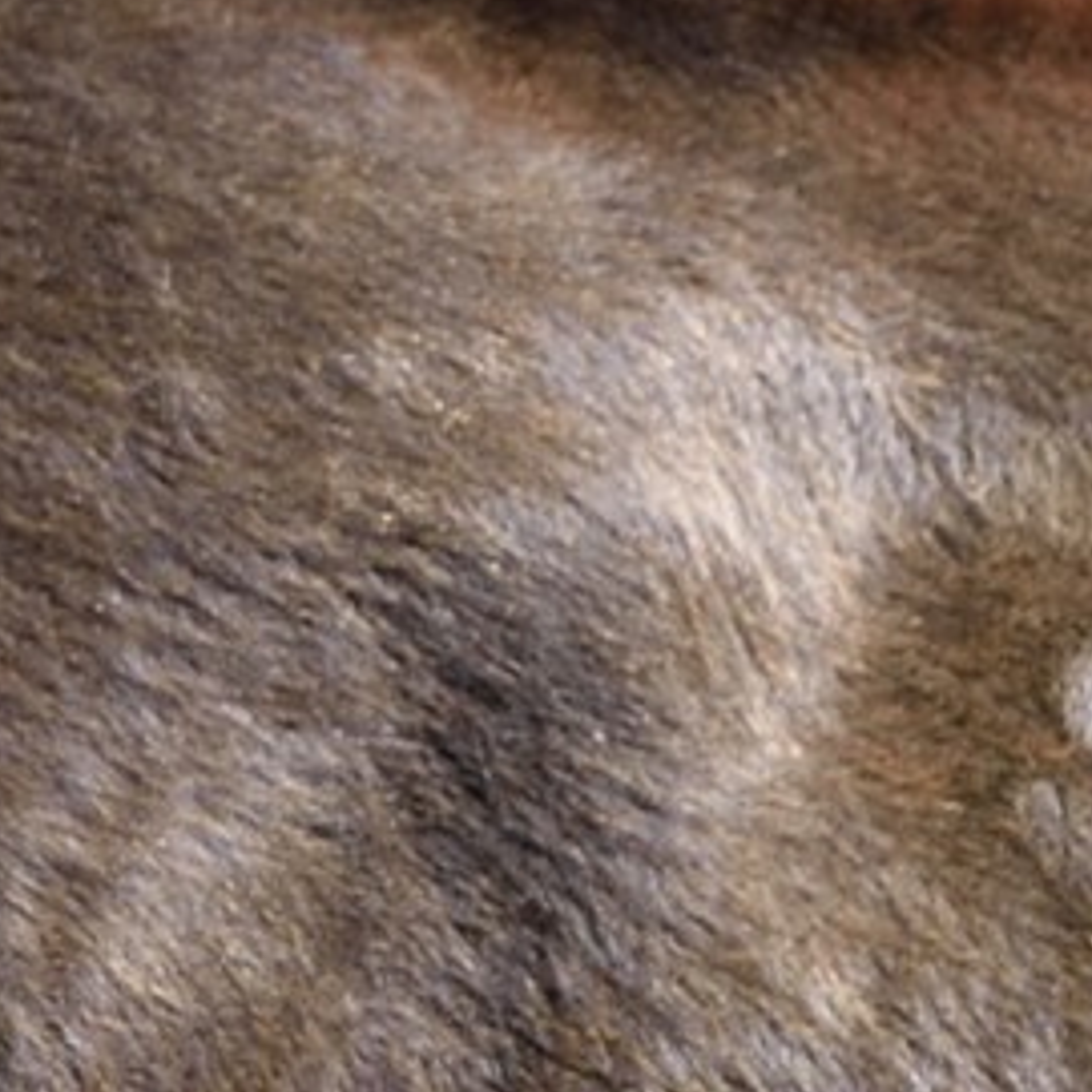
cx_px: -1676
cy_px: 1052
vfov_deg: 2.5
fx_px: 25090
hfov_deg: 2.5
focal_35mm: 703
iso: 200
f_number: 6.3
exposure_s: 1/320
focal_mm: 140
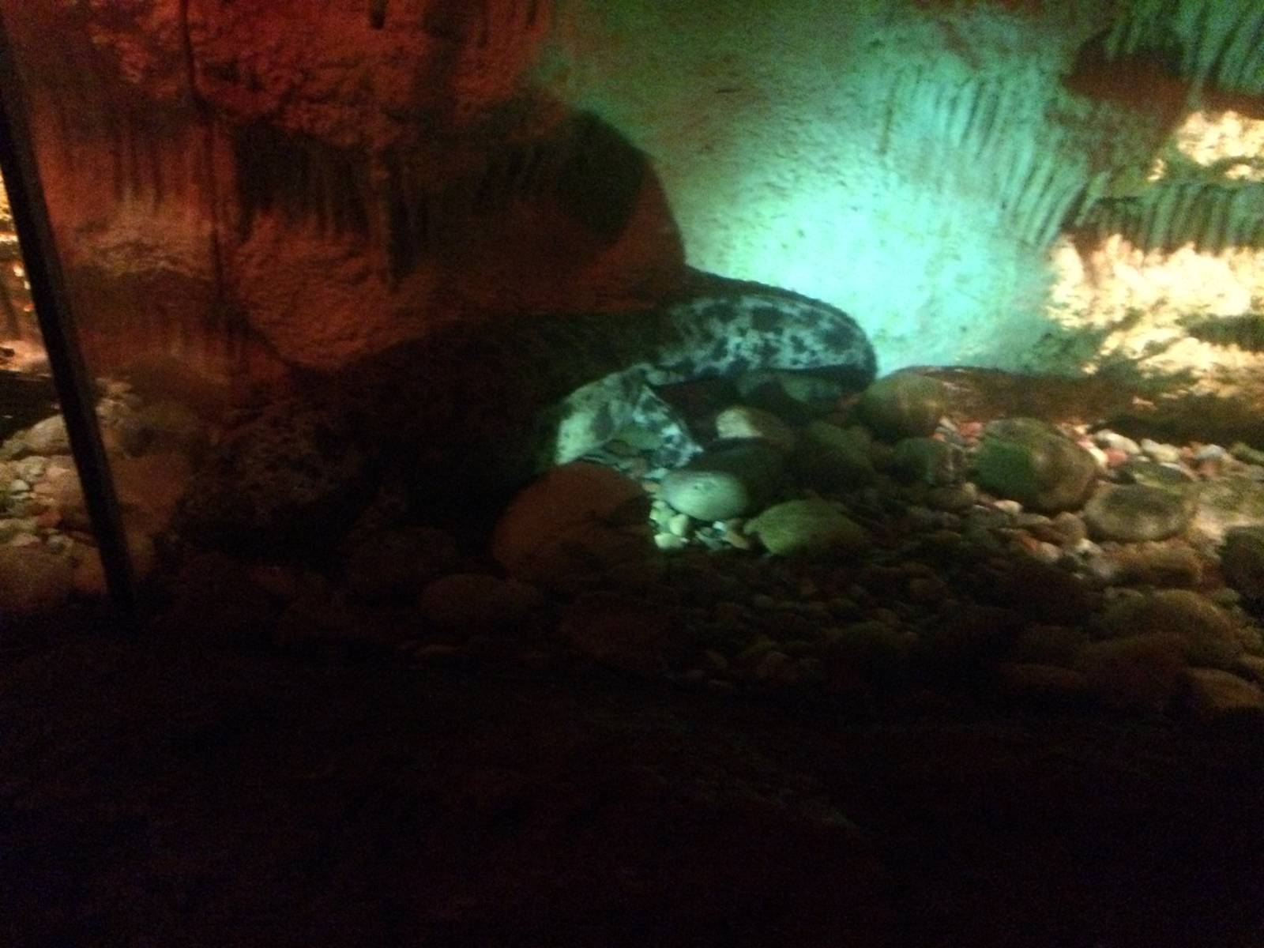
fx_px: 1059
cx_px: 632
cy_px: 474
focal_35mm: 29
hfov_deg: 61.7
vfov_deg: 48.2
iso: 2000
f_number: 2.2
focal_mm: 4.15
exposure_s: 1/15
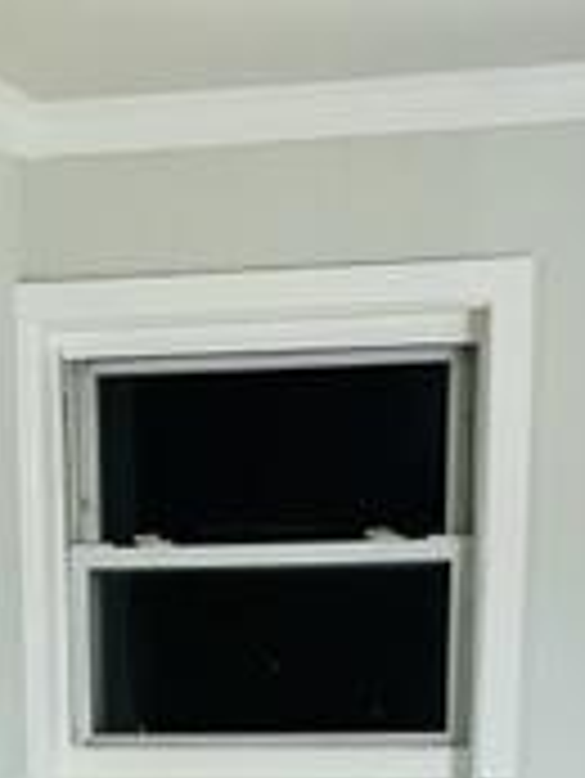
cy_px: 1075
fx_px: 2161
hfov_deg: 15.3
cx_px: 63
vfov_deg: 18.6
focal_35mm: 96
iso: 125
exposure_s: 1/60
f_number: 1.6
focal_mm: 5.1
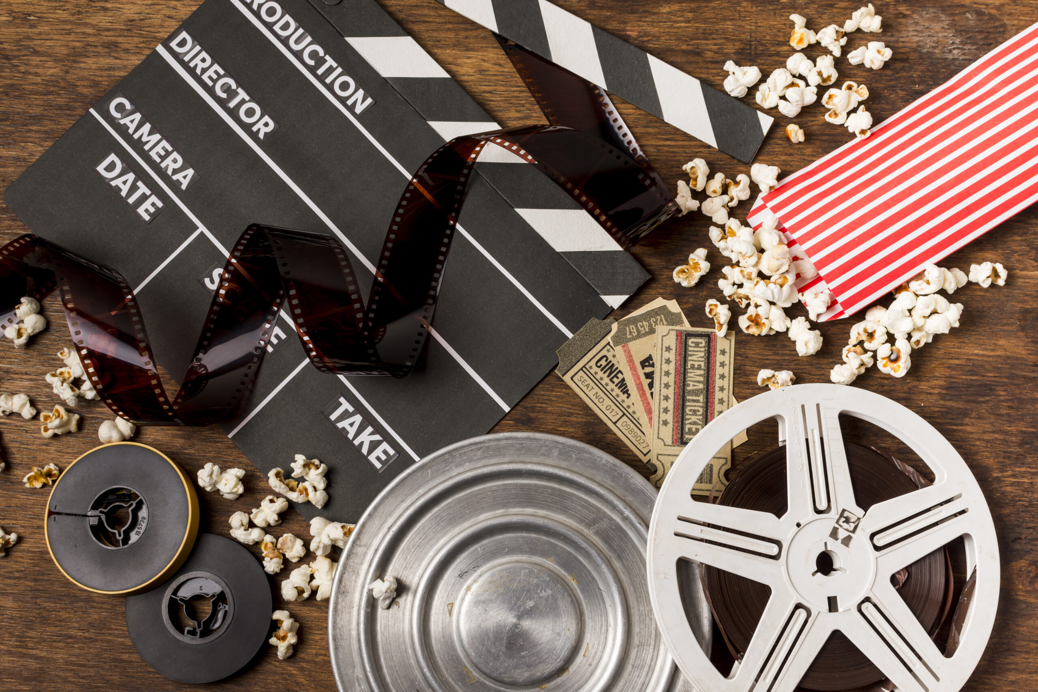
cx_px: 519
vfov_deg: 25.8
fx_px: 1514
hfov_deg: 37.8
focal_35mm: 52
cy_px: 346
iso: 250
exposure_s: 1/160
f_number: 7.1
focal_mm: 35
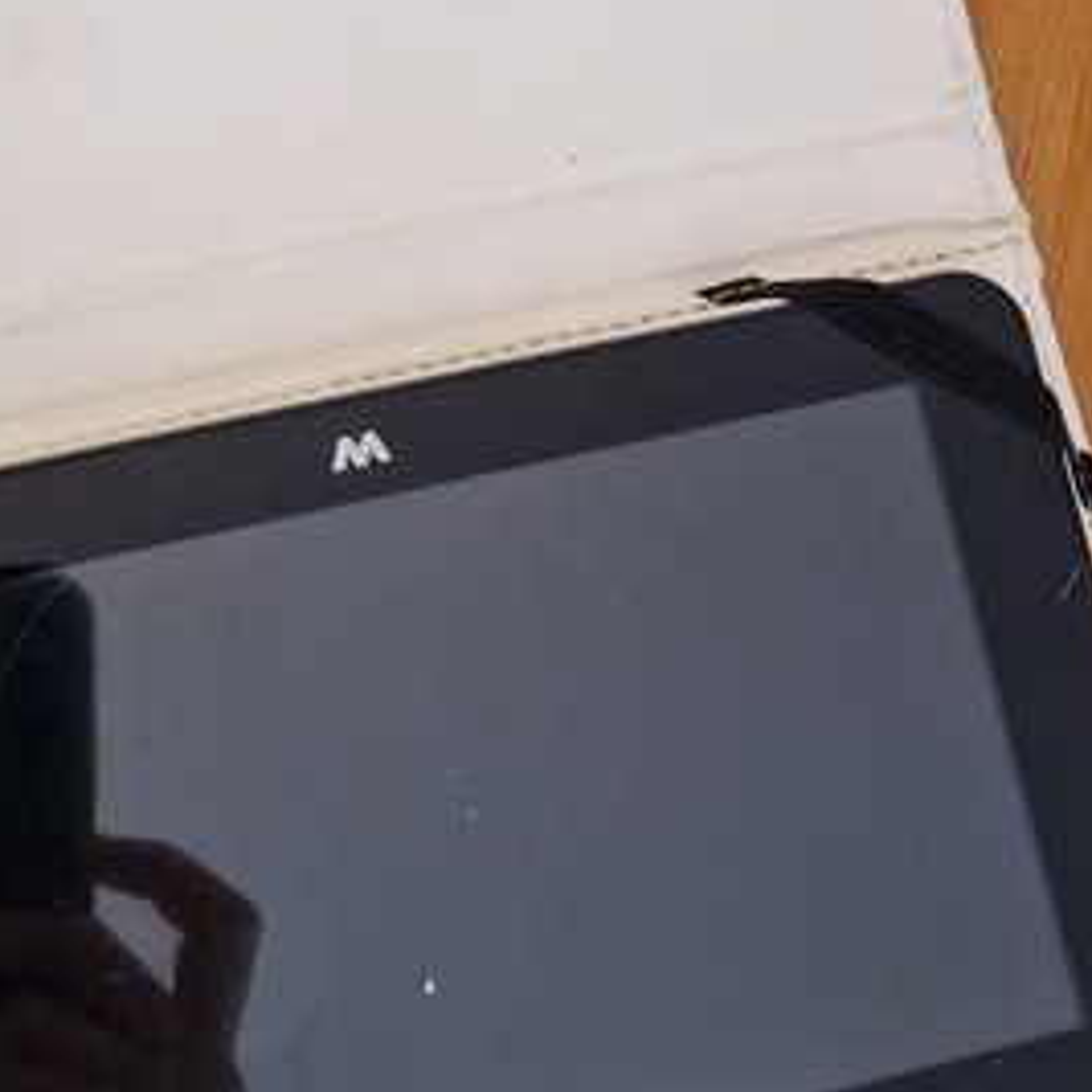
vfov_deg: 27.9
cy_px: 311
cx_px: 331
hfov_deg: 27.9
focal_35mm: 61
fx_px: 2177
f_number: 1.8
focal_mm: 5.4
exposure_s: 1/100
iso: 125
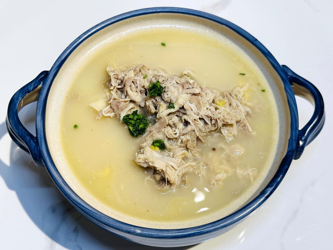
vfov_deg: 30.3
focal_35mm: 48
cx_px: 166
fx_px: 462
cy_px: 125
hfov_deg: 39.7
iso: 80
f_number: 1.78
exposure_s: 1/60
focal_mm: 6.86
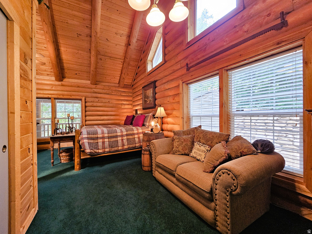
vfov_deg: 89.9
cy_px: 117
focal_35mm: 13
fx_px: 117
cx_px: 156
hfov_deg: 106.2
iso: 250
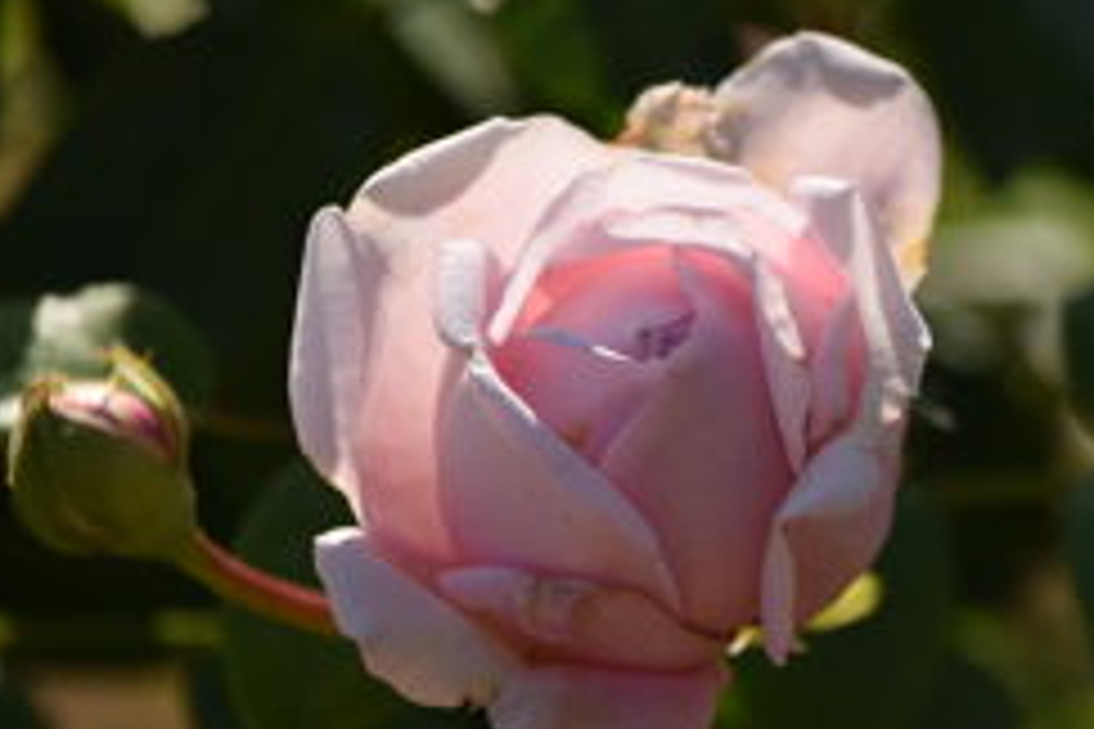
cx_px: 860
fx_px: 10144
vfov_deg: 4.1
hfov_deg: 6.2
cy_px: 443
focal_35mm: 334
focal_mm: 135
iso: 100
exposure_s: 1/400
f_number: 6
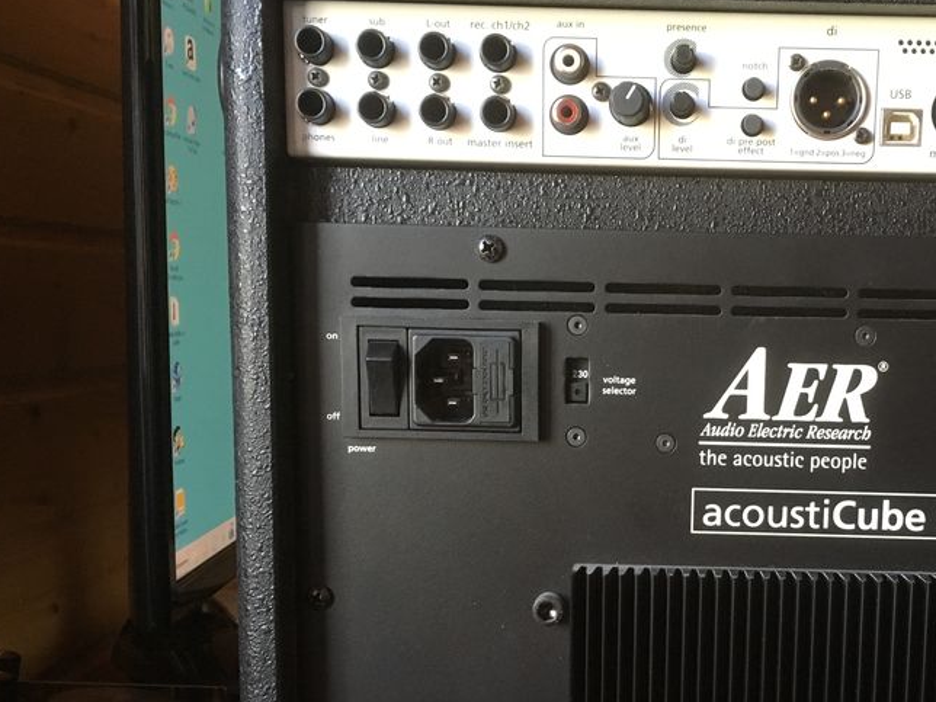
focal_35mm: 45
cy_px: 481
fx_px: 1217
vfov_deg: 31.9
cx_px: 686
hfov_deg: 41.0
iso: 200
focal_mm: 4.15
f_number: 2.2
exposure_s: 1/33
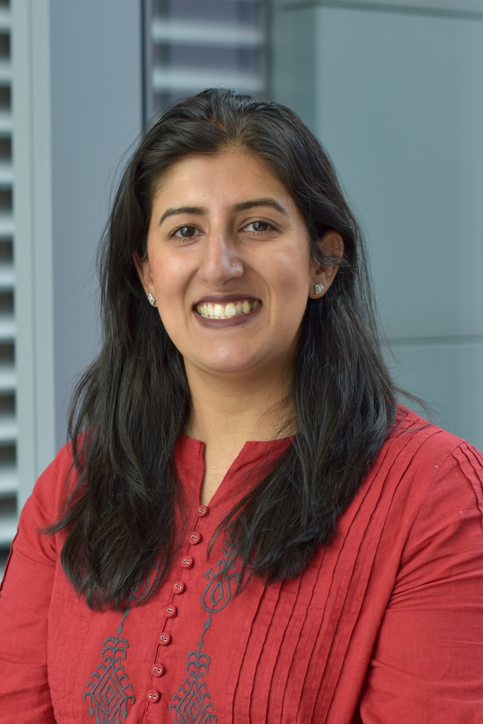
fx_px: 1509
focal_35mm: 75
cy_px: 362
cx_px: 242
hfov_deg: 18.2
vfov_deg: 27.0
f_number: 4
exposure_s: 1/100
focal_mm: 50
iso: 200
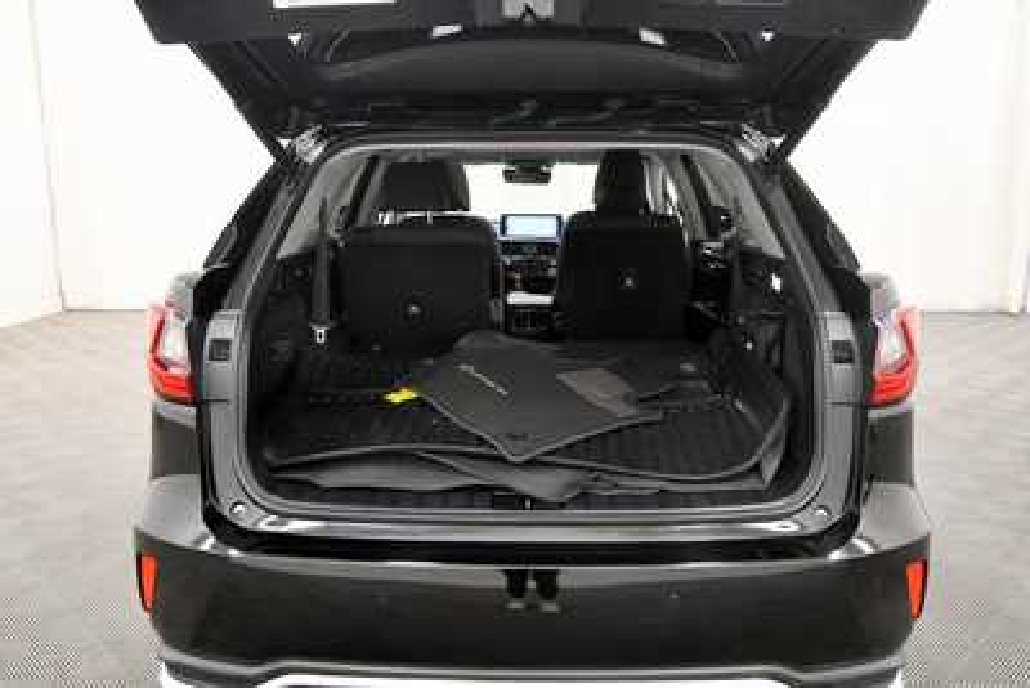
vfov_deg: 43.6
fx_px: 859
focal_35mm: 30
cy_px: 344
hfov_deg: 61.9
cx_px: 515
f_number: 5.6
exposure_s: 1/125
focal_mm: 20
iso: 3200
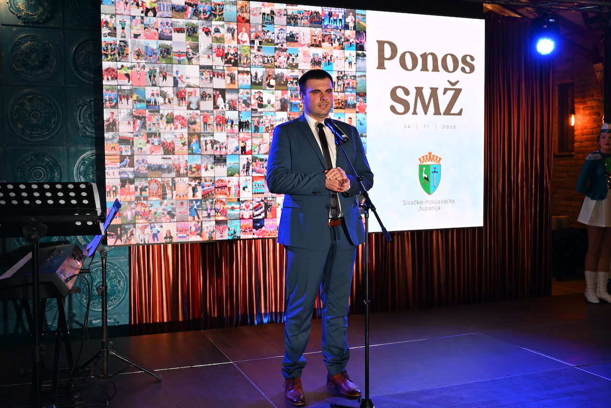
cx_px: 306
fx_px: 645
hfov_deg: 50.7
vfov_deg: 35.1
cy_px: 204
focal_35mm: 38
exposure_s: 1/60
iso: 500
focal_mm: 38
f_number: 4
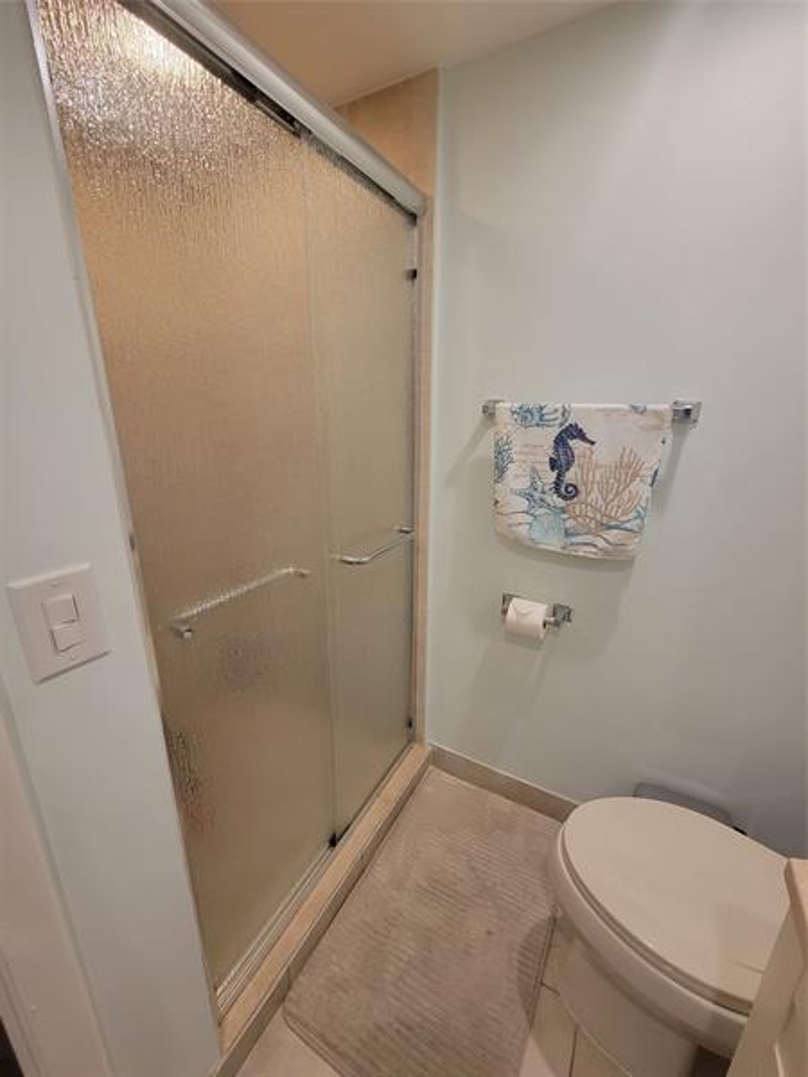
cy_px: 538
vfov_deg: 106.2
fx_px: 405
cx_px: 404
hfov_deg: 89.9
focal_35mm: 13
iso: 160
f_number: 2.2
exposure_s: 1/60
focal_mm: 2.2
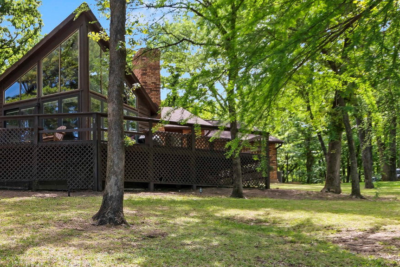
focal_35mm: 39
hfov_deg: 45.2
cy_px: 182
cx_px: 44
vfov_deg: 33.9
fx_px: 433
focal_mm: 14
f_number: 8
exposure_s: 1/60
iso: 100
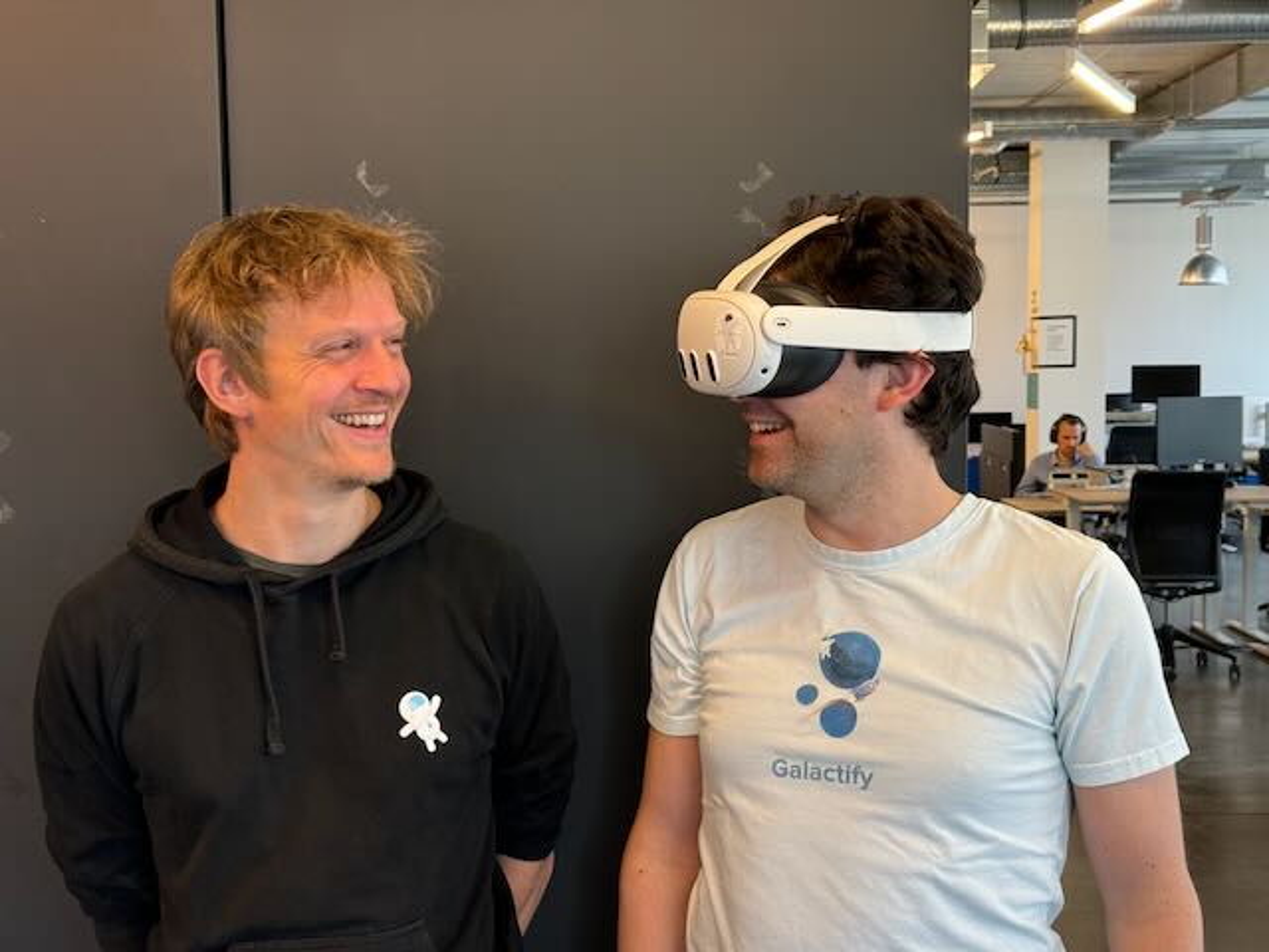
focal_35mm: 48
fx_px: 1760
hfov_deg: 39.7
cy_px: 476
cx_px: 634
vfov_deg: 30.3
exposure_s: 1/50
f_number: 1.78
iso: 64
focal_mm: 6.76
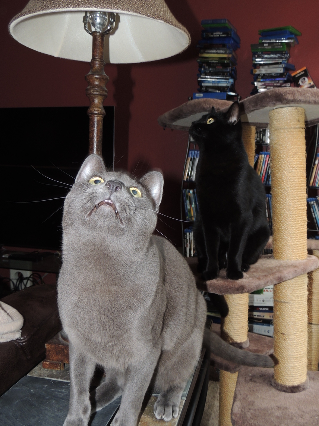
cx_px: 159
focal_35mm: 37
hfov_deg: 38.7
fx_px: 455
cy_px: 231
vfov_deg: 50.1
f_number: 3.2
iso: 200
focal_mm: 5.8
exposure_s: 1/30
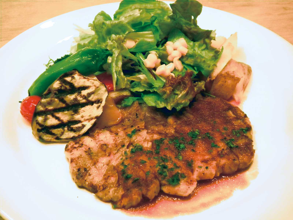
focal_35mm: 41
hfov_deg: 45.8
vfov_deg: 35.1
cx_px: 146
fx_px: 347
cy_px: 110
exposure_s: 1/35.5
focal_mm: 7.4
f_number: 3.5
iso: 400
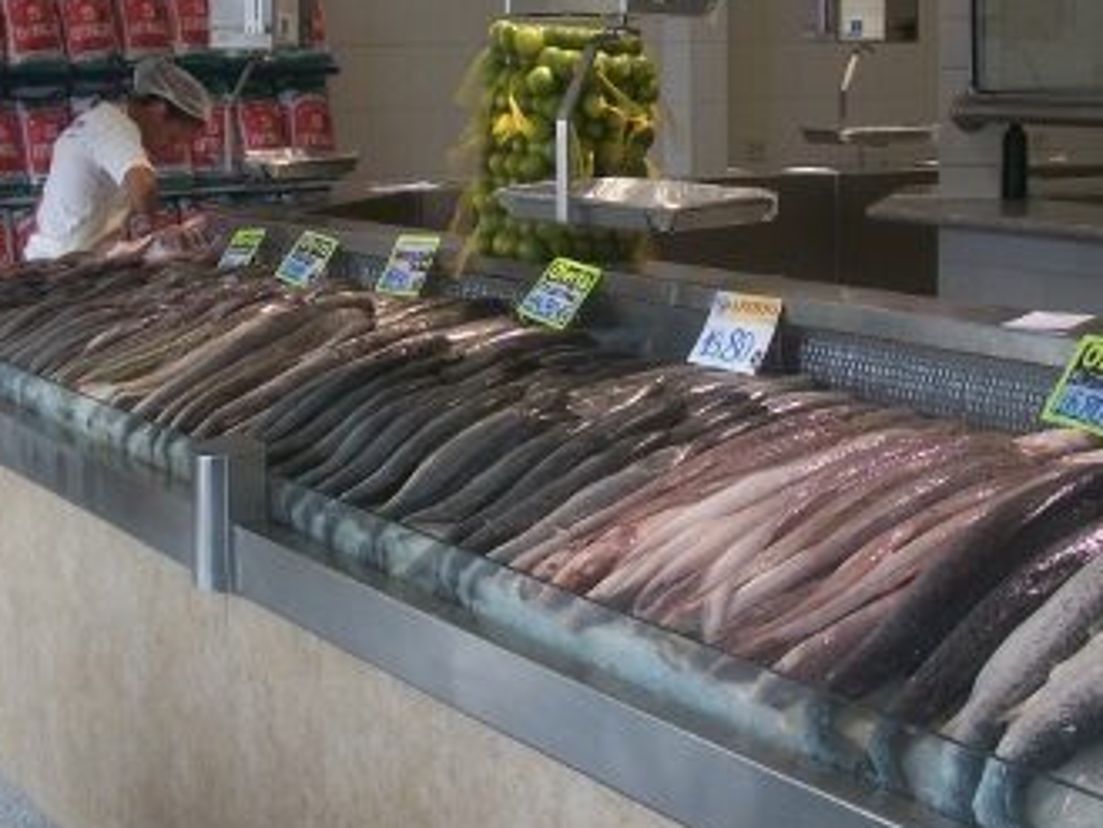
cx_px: 647
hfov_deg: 28.5
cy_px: 305
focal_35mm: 68
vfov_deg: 21.6
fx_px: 2168
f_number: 3.1
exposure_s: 1/100
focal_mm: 6.3
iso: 80
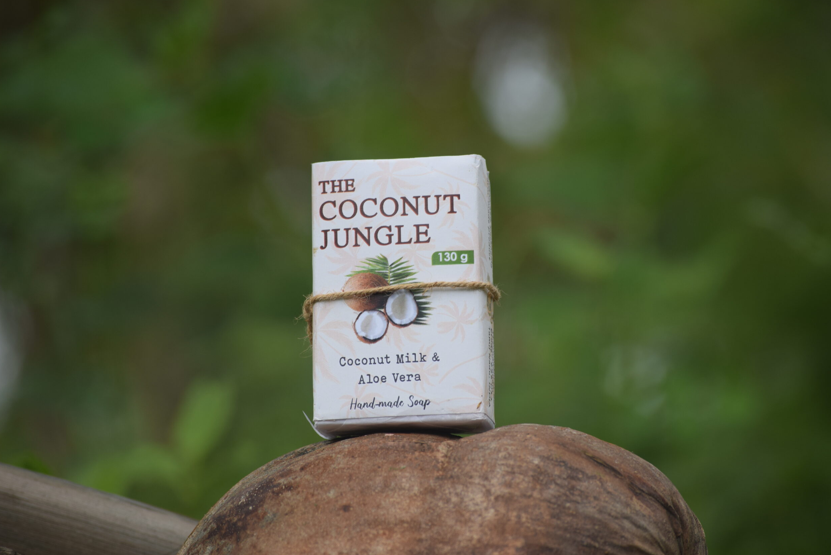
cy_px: 279
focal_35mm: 194
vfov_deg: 7.1
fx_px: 4467
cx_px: 414
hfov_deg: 10.6
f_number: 5.6
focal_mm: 125
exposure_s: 1/500
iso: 200
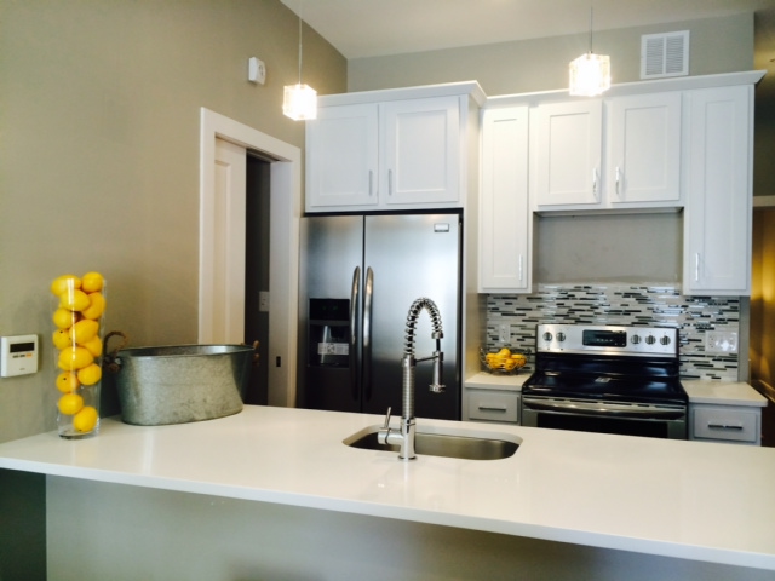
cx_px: 388
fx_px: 672
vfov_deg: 46.8
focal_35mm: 30
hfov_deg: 60.0
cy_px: 290
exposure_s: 1/30
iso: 80
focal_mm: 4.12
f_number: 2.2
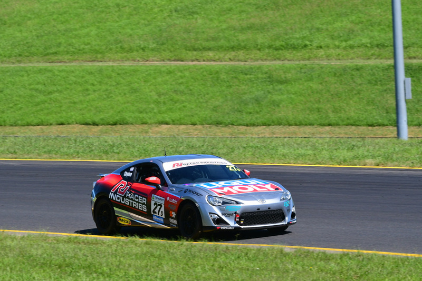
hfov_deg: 6.9
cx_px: 211
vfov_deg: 4.6
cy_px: 140
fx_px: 3518
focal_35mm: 300
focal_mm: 200
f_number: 11
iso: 500
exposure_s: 1/640
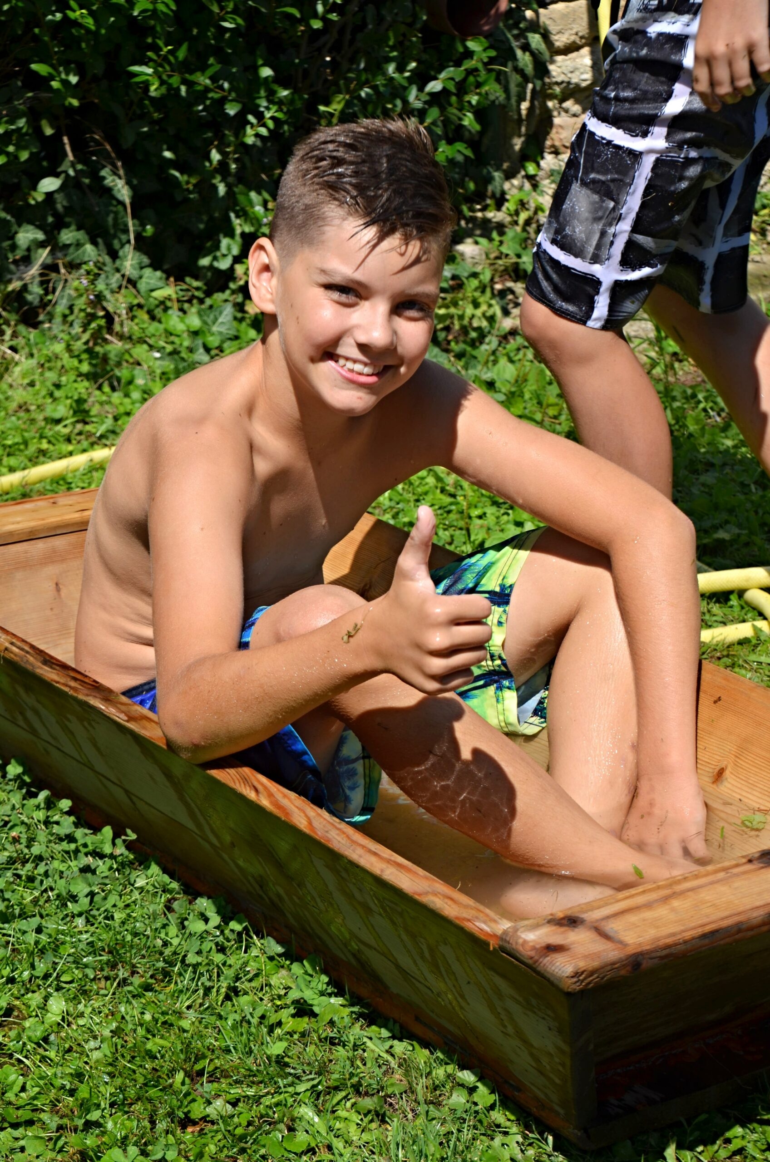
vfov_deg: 21.0
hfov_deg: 14.0
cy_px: 581
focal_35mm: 98
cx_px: 385
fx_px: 3142
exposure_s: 1/250
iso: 100
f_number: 8
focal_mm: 65
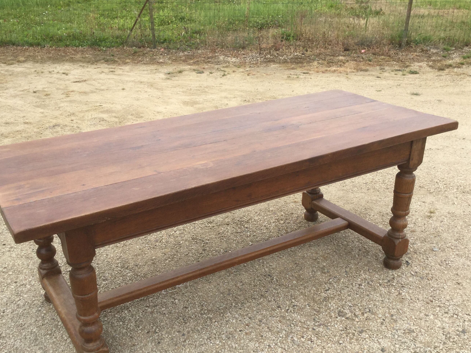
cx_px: 216
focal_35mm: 39
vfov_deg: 36.7
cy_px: 205
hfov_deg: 47.8
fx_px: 531
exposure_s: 1/578
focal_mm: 3.3
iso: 25
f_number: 2.4
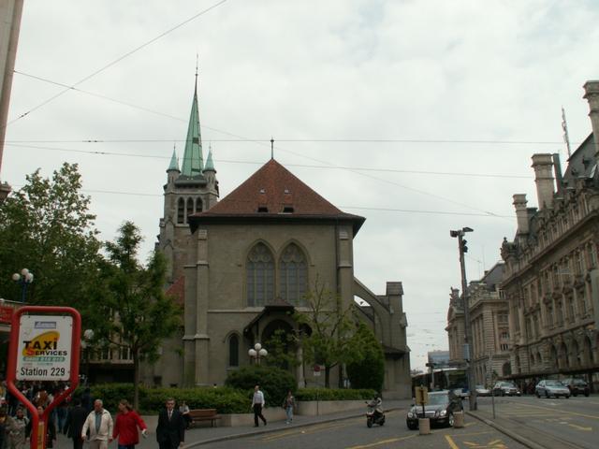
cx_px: 300
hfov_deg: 52.6
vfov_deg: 40.7
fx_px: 606
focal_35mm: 35
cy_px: 224
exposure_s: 1/250
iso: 50
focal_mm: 5.86
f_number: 7.1
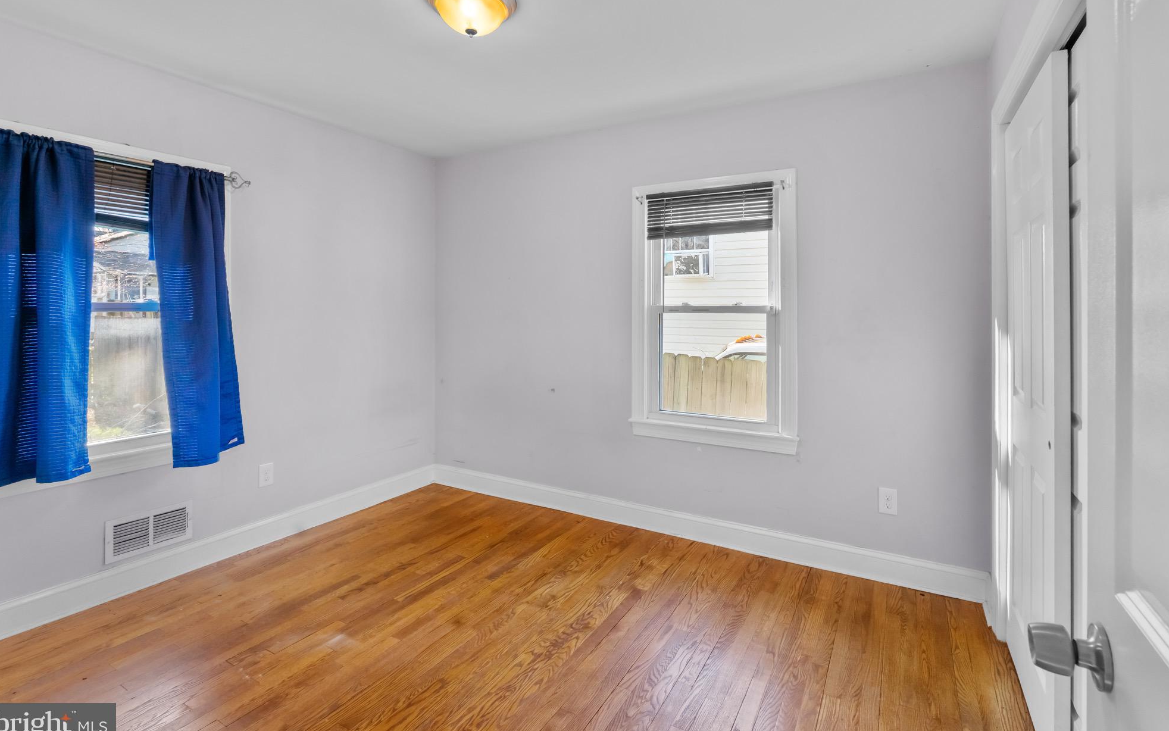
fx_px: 542
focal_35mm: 17
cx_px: 593
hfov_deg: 94.3
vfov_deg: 67.9
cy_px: 340
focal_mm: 16
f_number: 8
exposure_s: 1/13
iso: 400
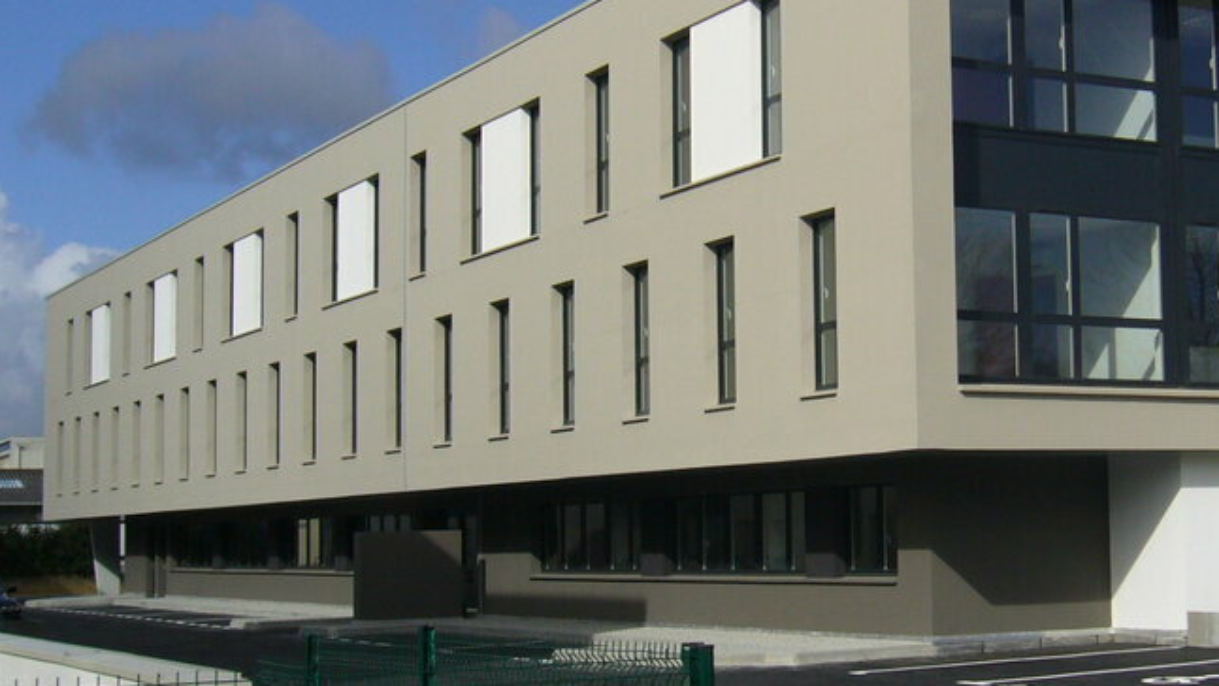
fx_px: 2036
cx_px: 876
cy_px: 313
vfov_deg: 19.1
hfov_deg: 32.8
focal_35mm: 63
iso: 80
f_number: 5.6
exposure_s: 1/800
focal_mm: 5.8
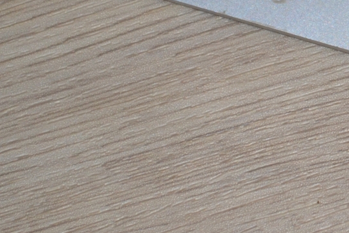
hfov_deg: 8.3
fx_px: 2370
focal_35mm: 244
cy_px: -73
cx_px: 467
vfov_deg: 5.6
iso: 1000
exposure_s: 1/60
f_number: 5.6
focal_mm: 55
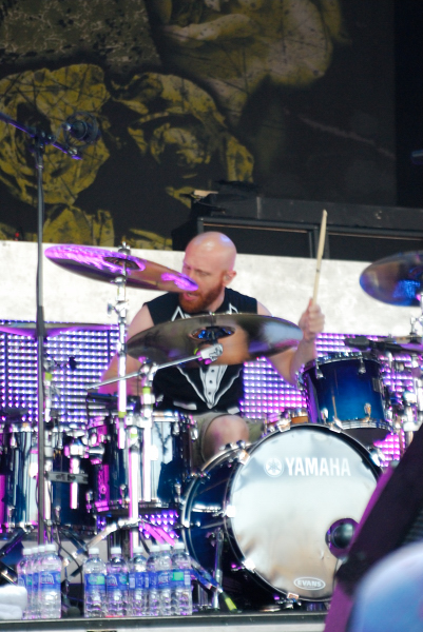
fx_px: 1979
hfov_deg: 12.2
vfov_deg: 18.2
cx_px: 212
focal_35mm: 112
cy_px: 316
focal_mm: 75
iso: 1000
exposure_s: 1/125
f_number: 4.5
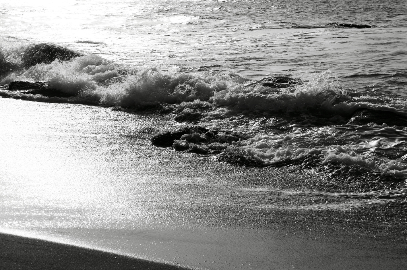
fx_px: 932
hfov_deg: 24.6
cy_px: 135
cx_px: 204
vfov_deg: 16.5
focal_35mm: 82
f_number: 11
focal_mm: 55
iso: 200
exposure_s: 1/1000
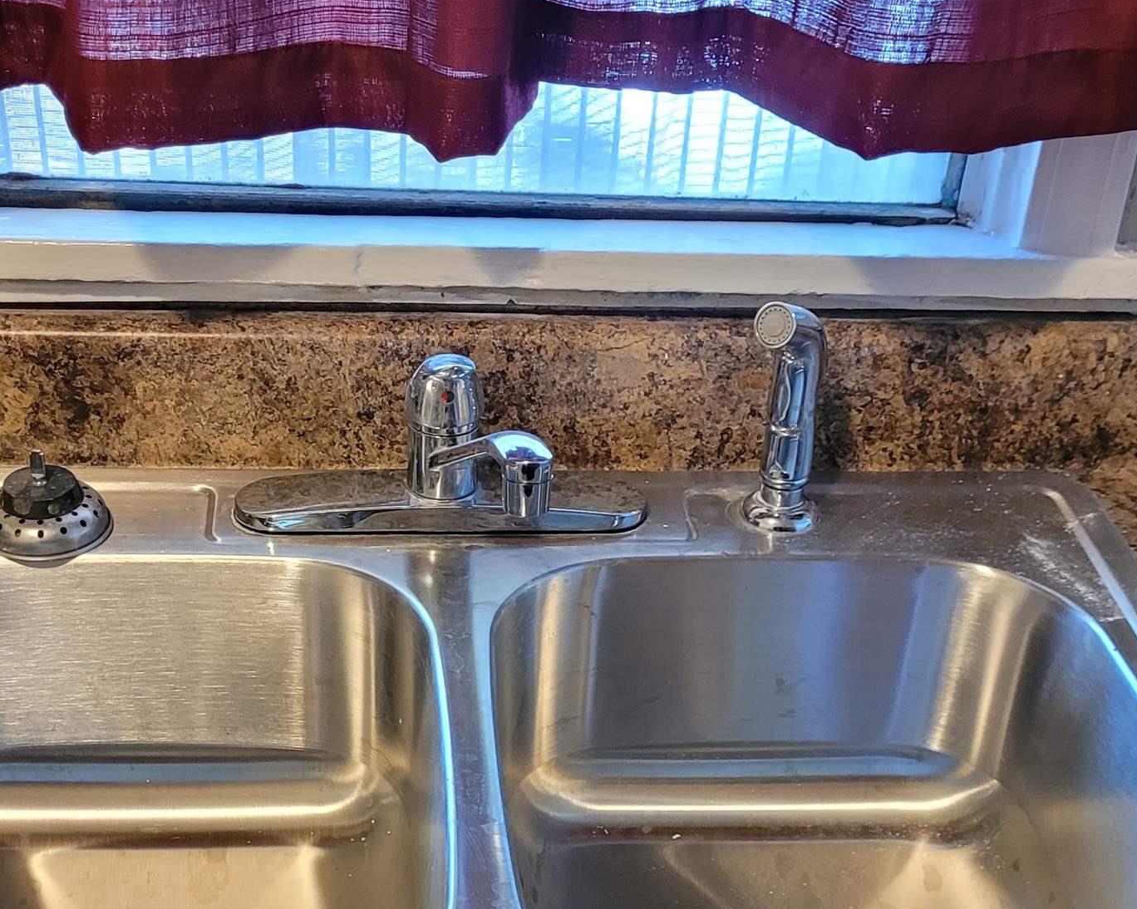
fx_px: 1918
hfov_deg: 33.0
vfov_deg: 25.9
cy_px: 805
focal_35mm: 57
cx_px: 531
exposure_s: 1/40
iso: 320
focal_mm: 5.4
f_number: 1.8
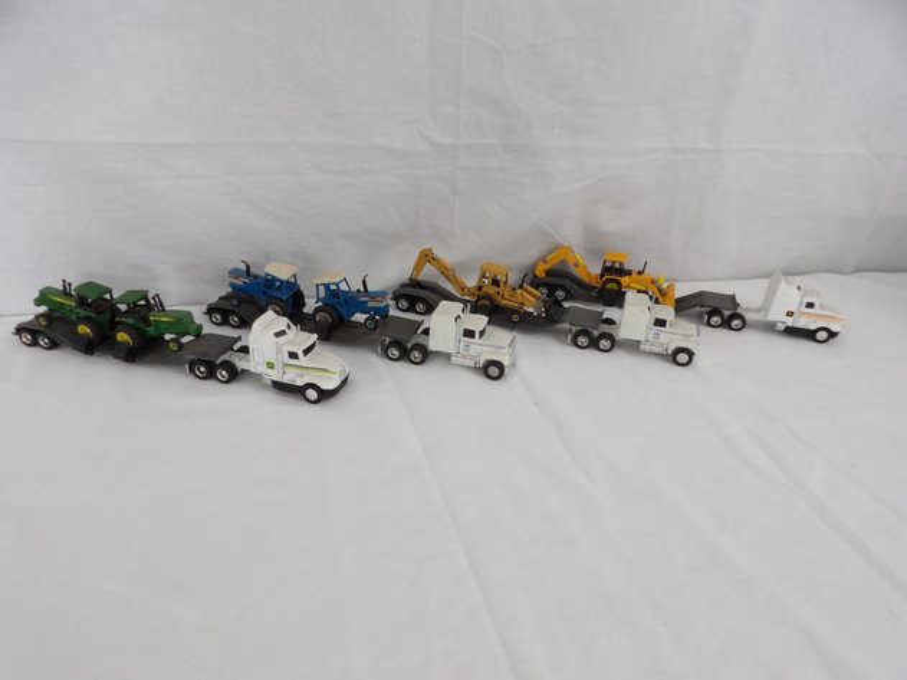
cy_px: 340
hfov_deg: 71.6
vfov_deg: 56.8
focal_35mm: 24
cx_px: 454
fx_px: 629
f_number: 3.2
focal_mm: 4.3
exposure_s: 1/31
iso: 200
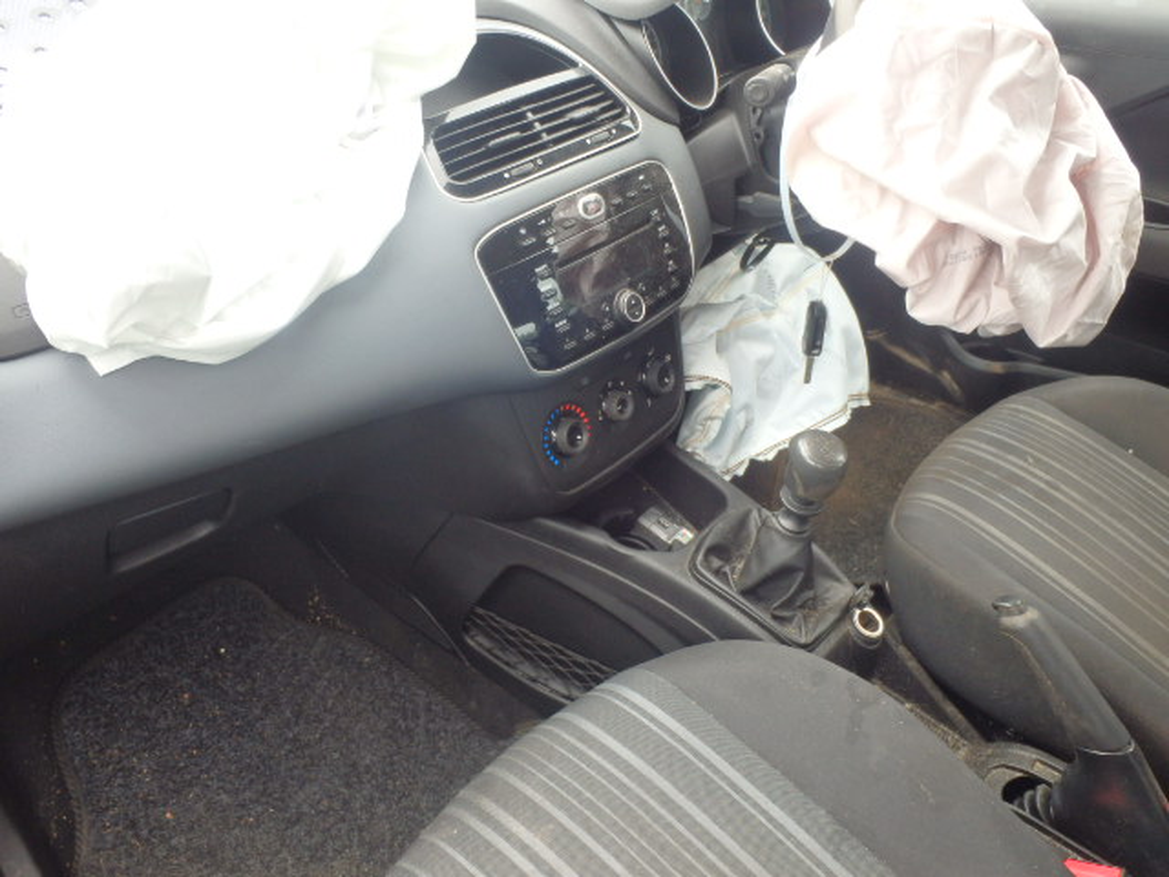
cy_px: 438
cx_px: 584
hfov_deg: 60.0
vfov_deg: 46.8
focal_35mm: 30
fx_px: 1013
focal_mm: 5.4
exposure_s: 1/60
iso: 160
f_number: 4.1
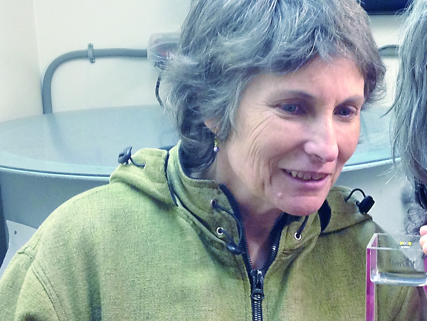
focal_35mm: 88
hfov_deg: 21.6
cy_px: 228
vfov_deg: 16.7
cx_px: 400
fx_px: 1086
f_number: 2.4
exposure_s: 1/20
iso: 100
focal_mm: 4.28
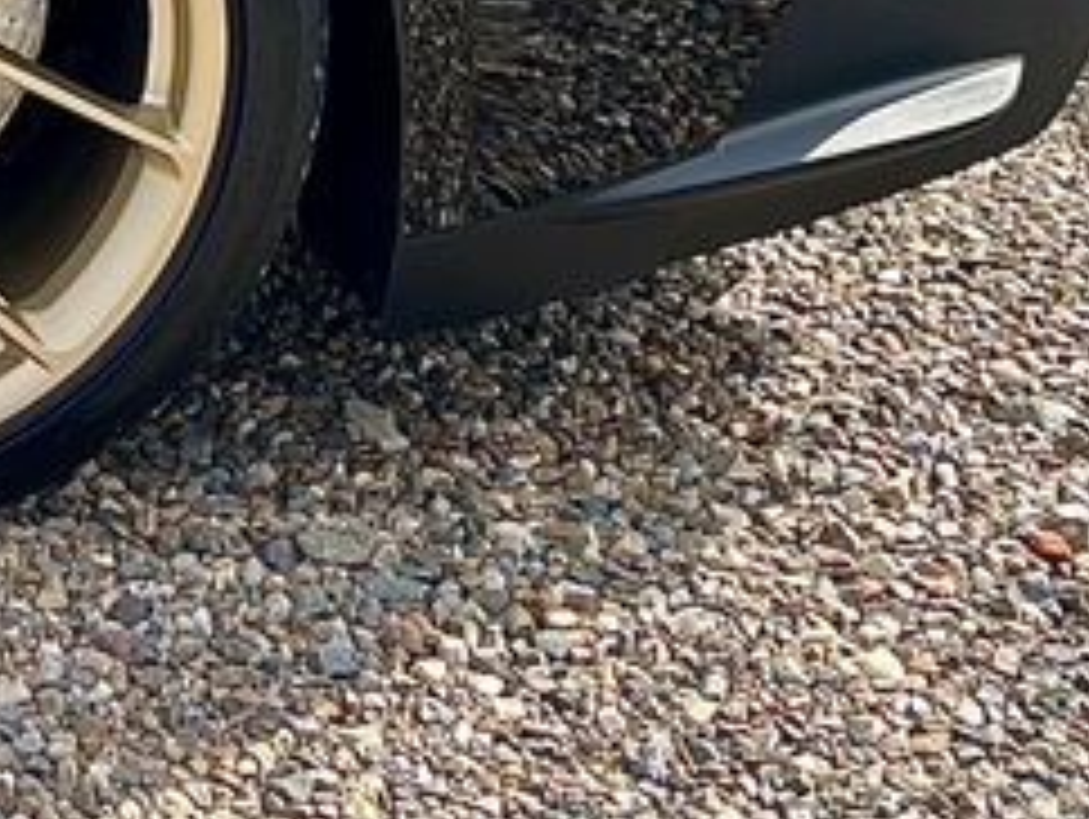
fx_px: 3464
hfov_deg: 16.7
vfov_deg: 12.8
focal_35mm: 110
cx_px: -387
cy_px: -378
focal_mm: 5.7
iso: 50
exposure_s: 1/982
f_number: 1.5
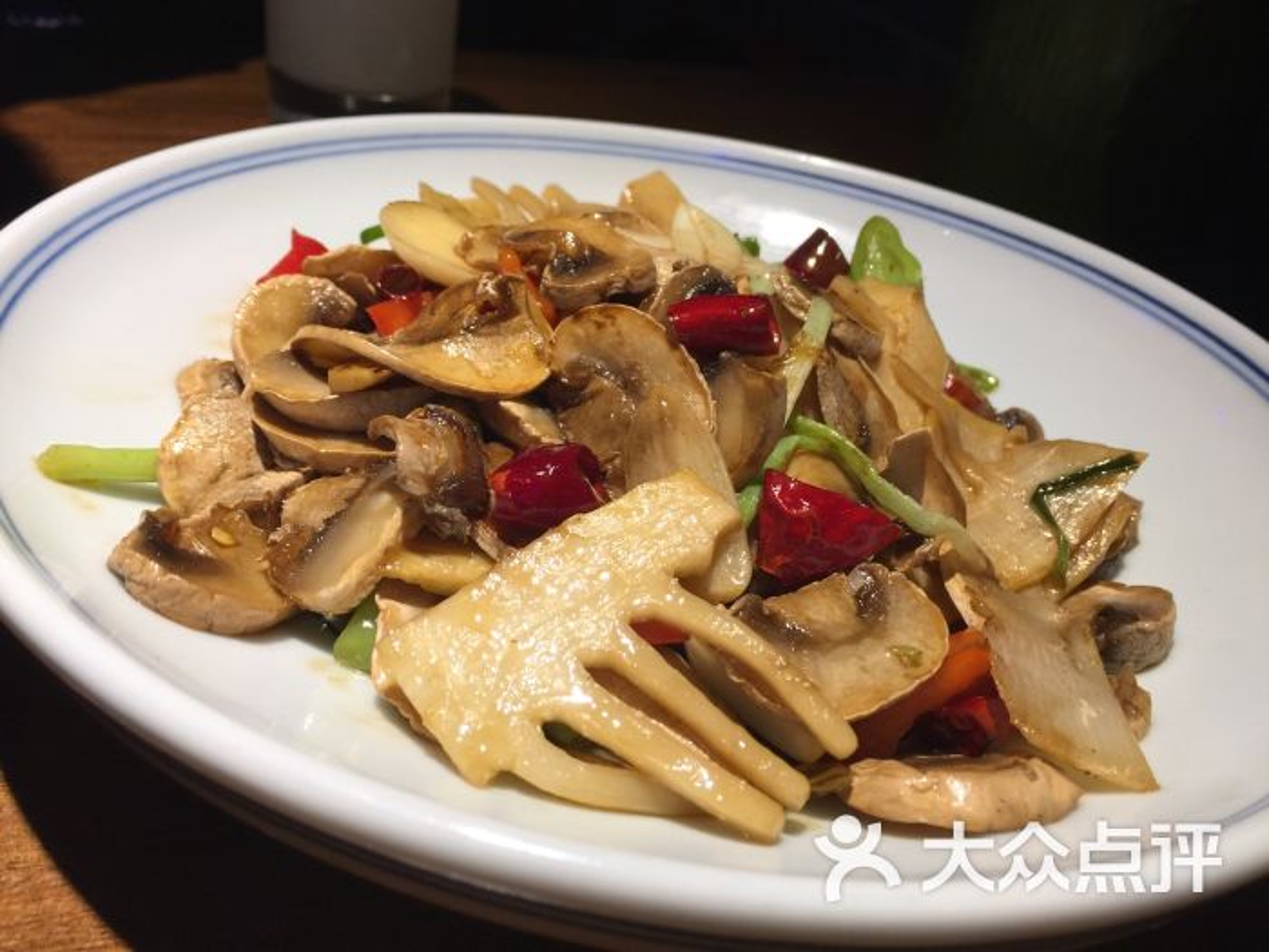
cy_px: 476
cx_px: 634
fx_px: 1063
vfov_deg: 48.2
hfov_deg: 61.7
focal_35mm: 29
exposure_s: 1/33
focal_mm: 4.15
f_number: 2.2
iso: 32
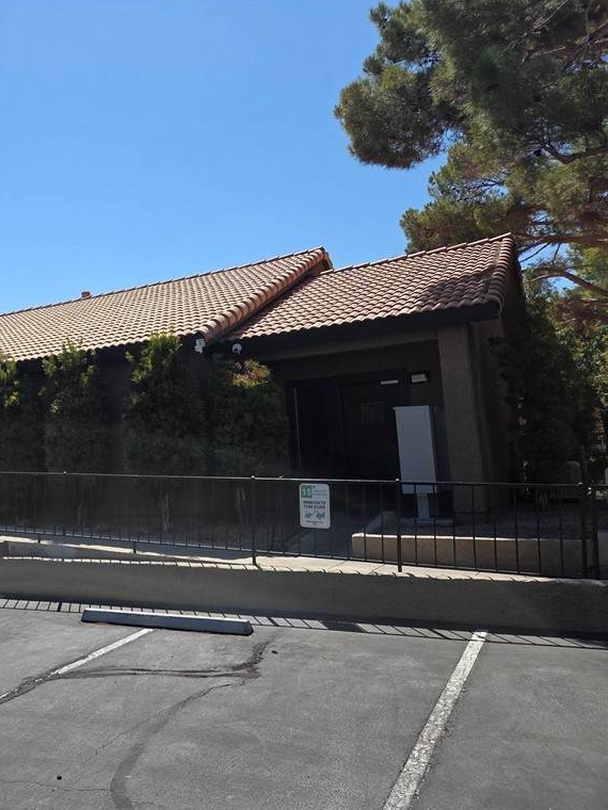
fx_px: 726
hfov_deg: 41.9
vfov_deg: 58.4
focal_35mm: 31
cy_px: 405
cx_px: 63
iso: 80
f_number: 1.8
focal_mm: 5.4
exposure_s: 1/5399
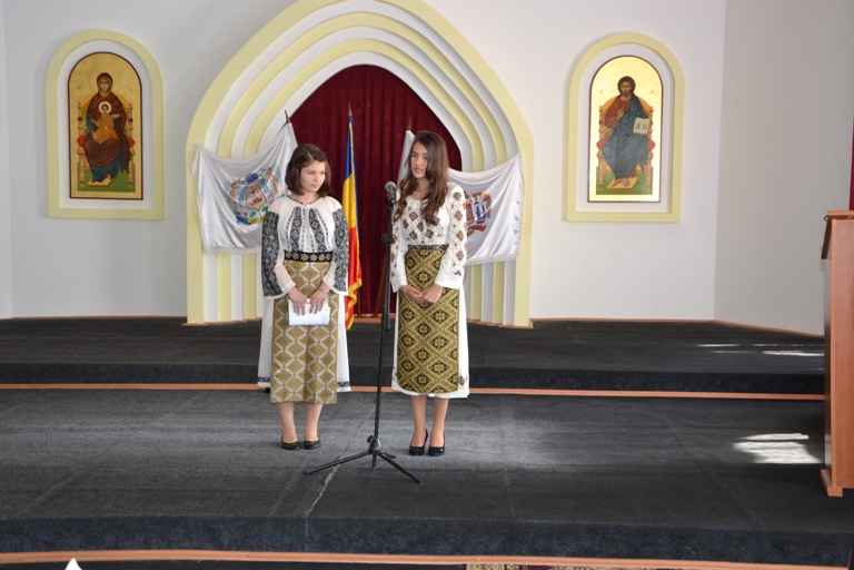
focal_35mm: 57
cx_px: 427
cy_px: 285
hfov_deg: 35.1
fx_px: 1352
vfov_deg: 23.8
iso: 560
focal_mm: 38
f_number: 4.5
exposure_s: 1/60
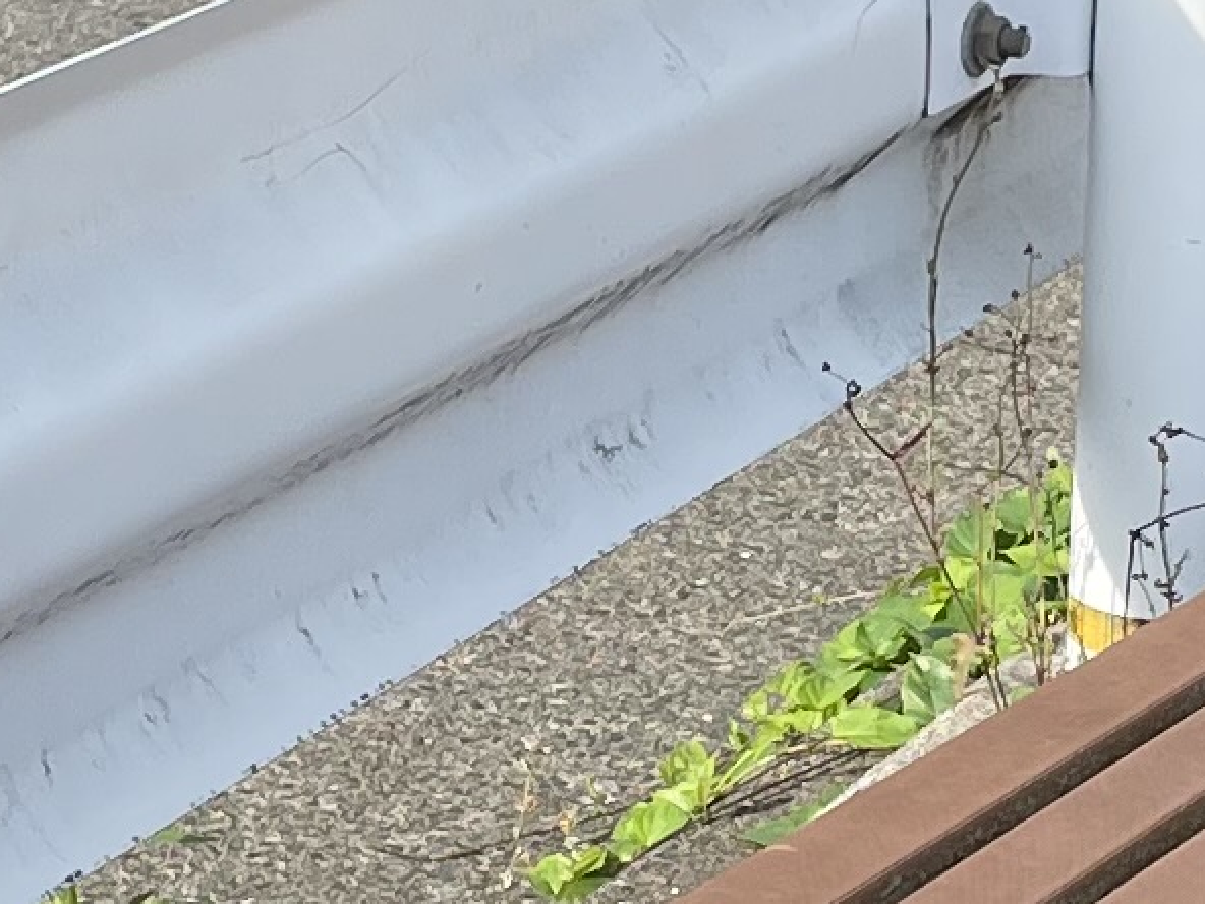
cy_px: 627
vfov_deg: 8.4
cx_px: 1018
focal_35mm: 177
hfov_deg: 11.1
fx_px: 6161
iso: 32
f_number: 1.6
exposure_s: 1/1366
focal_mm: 4.2
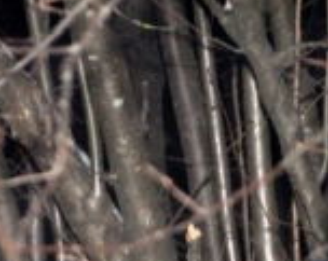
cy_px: 538
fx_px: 5029
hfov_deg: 3.7
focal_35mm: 519
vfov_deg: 3.0
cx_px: 365
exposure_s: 1/60
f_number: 4
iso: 800
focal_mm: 70
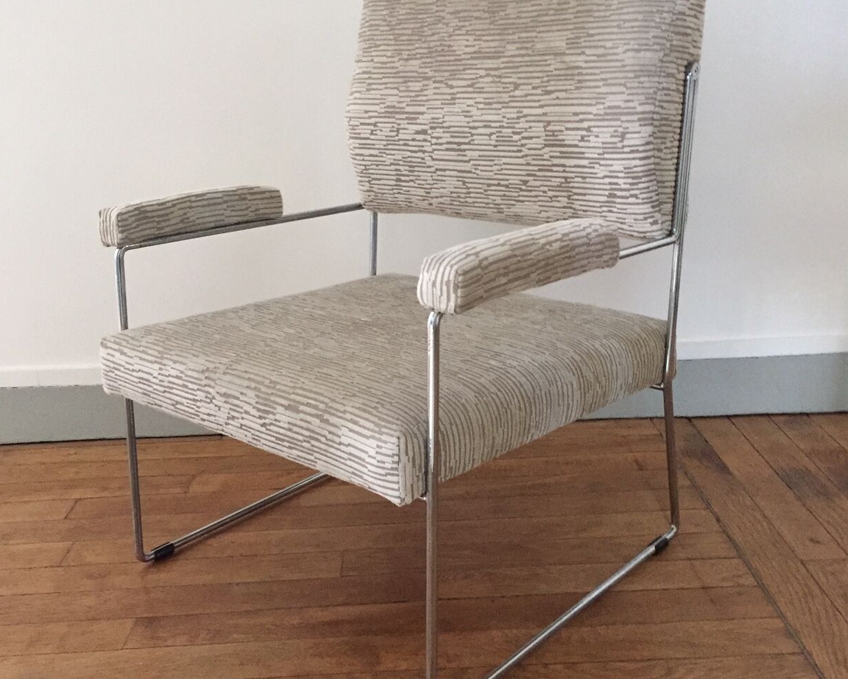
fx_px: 954
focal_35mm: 38
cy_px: 332
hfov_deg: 47.9
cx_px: 423
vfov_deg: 39.2
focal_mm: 4.15
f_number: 2.2
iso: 250
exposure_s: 1/17
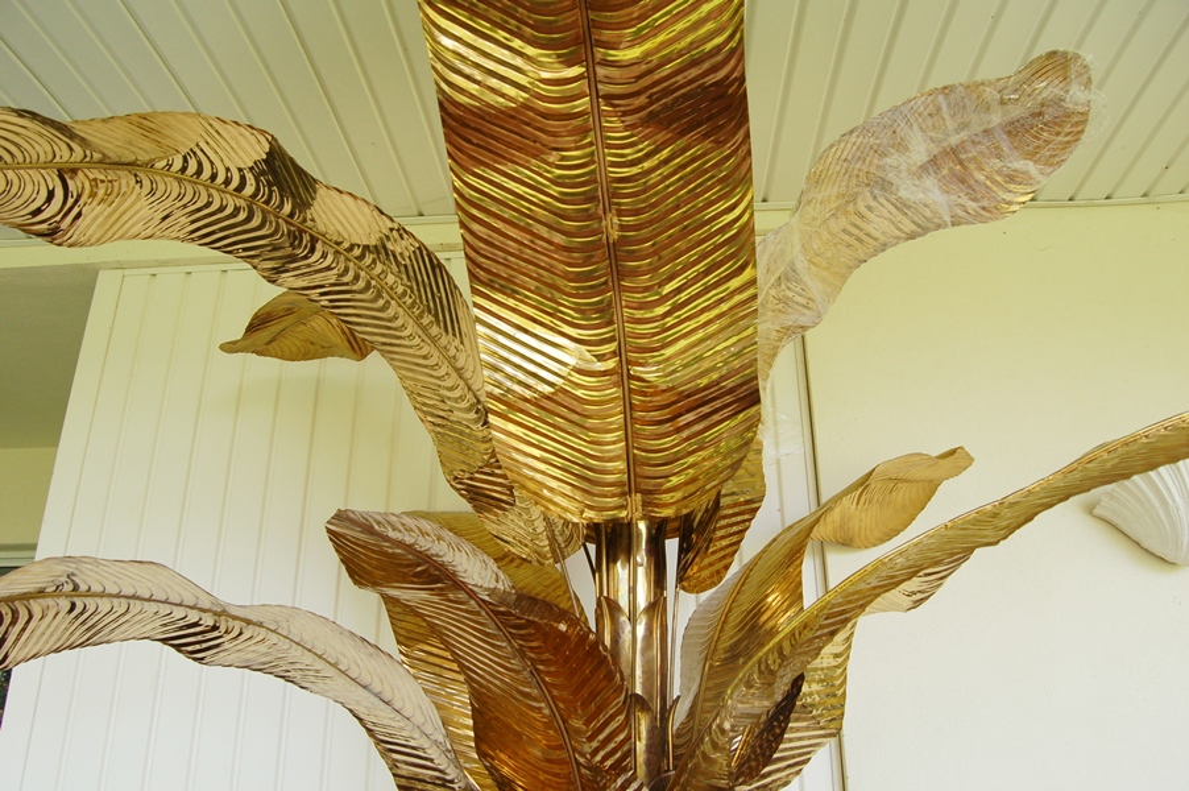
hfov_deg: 67.4
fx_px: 891
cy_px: 396
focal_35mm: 27
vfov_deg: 47.9
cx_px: 594
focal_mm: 18
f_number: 5
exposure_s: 1/100
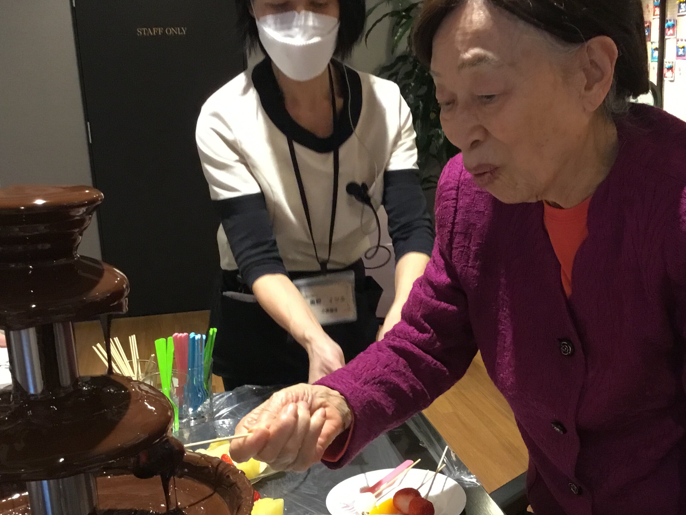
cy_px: 296
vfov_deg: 32.8
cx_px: 392
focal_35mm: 44
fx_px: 872
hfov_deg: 42.8
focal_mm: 3.3
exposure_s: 1/30
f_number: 2.4
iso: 160
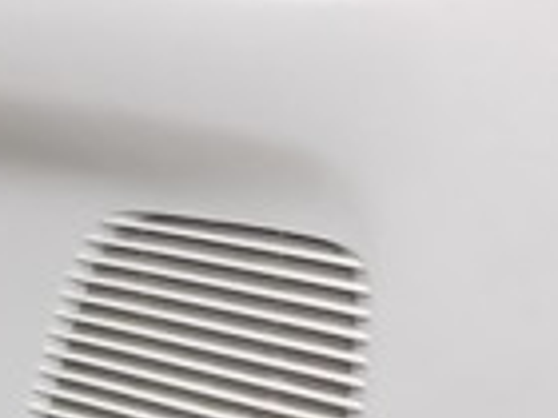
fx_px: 2208
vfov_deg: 10.8
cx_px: -311
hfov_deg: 13.5
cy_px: 72
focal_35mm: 137
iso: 40
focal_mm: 4
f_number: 2.2
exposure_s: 1/120
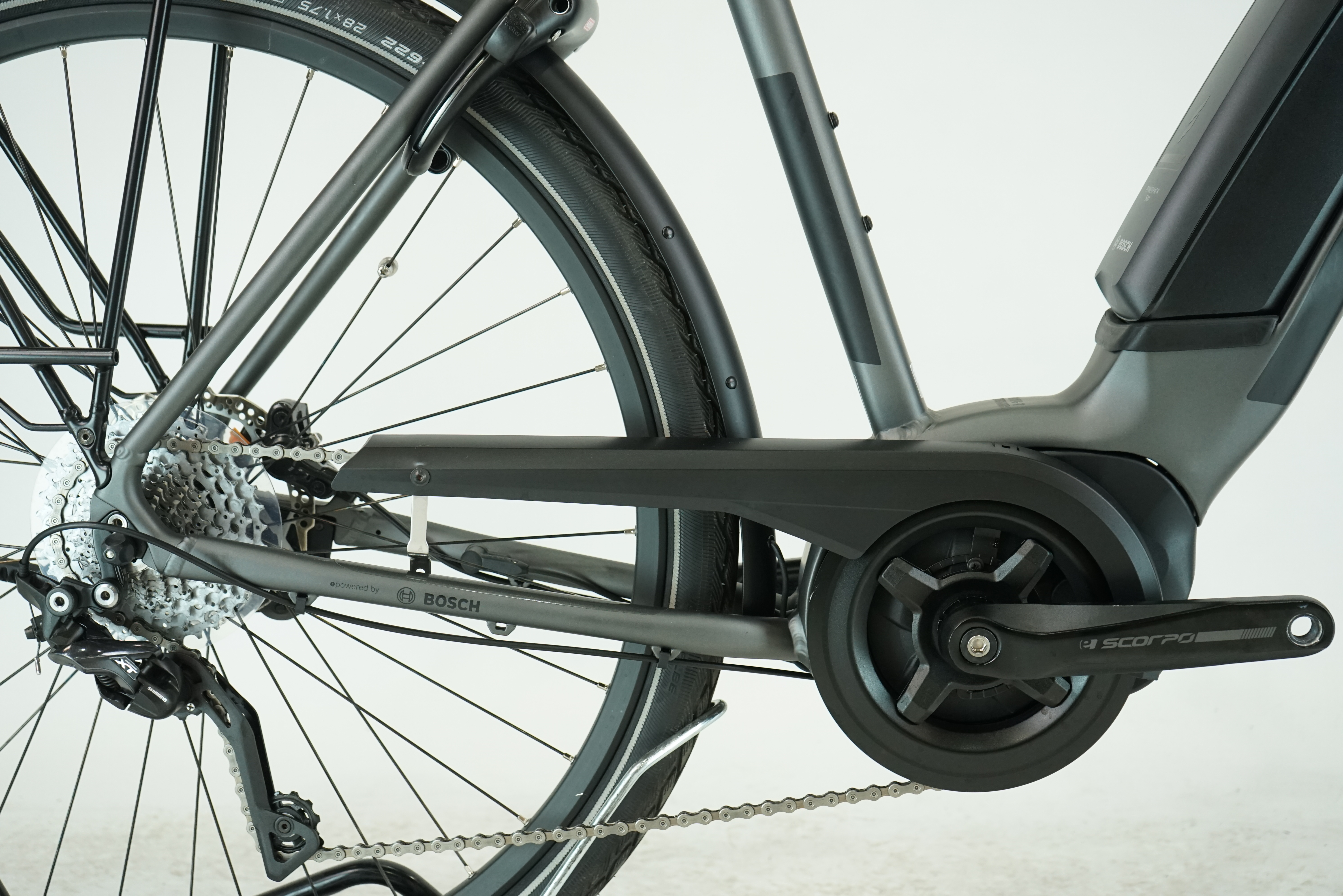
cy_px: 448
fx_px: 1641
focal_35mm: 44
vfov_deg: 30.5
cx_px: 672
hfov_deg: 44.5
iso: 1600
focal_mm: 44
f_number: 5.6
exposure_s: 1/200
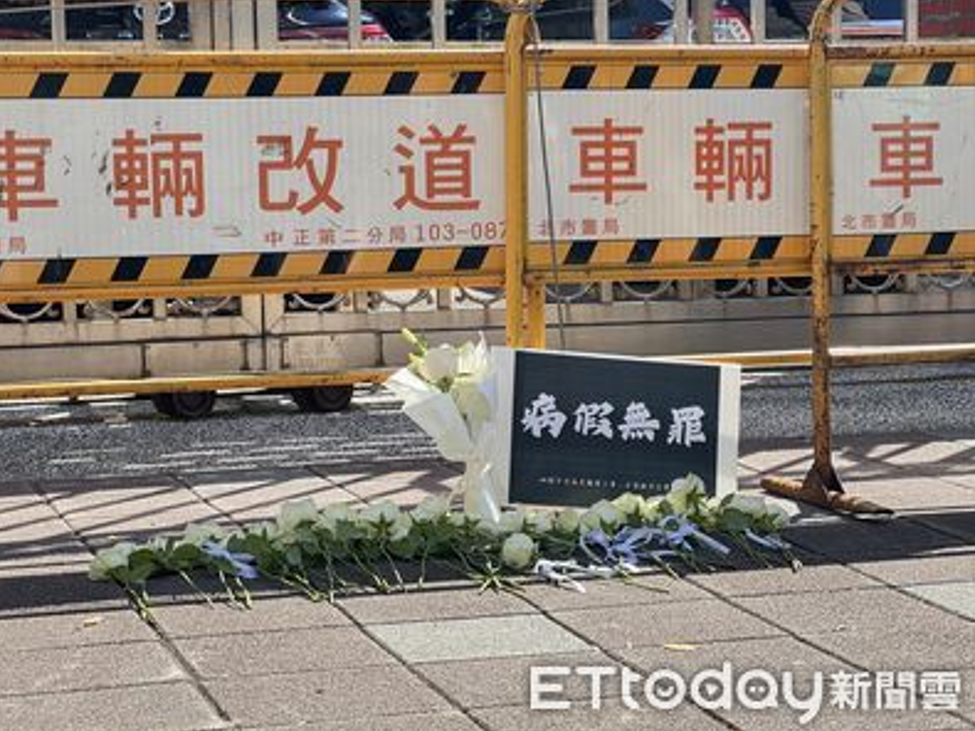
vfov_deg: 18.9
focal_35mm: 78
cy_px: 368
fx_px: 2196
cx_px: 486
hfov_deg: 25.0
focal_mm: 9
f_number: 2.8
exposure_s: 1/185
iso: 20
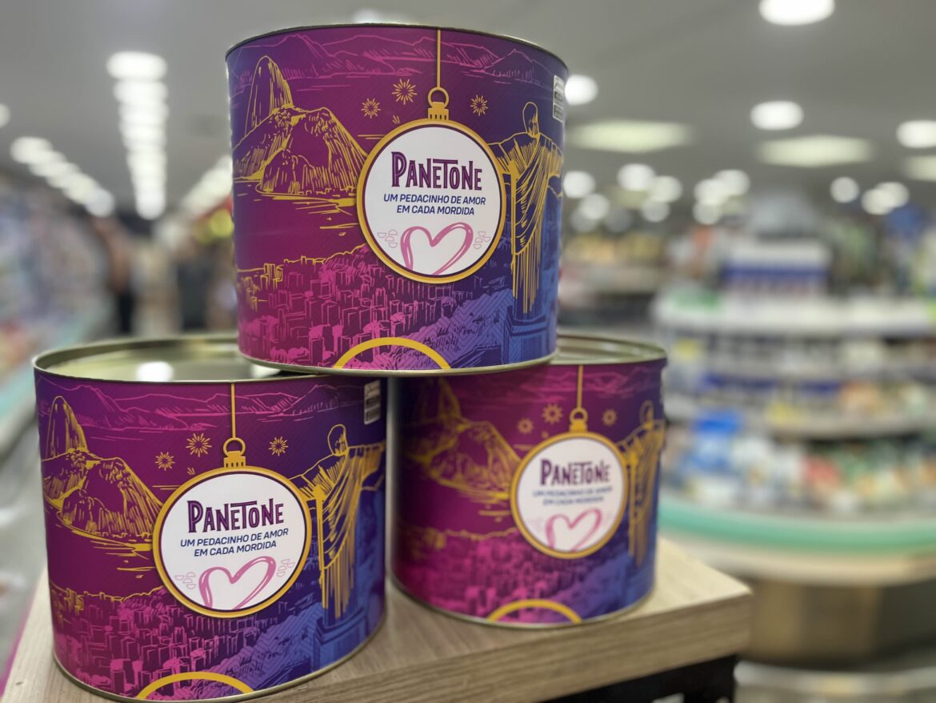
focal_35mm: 26
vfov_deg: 53.1
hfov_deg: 67.3
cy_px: 352
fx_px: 703
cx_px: 468
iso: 80
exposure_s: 1/60
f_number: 1.6
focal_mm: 5.1
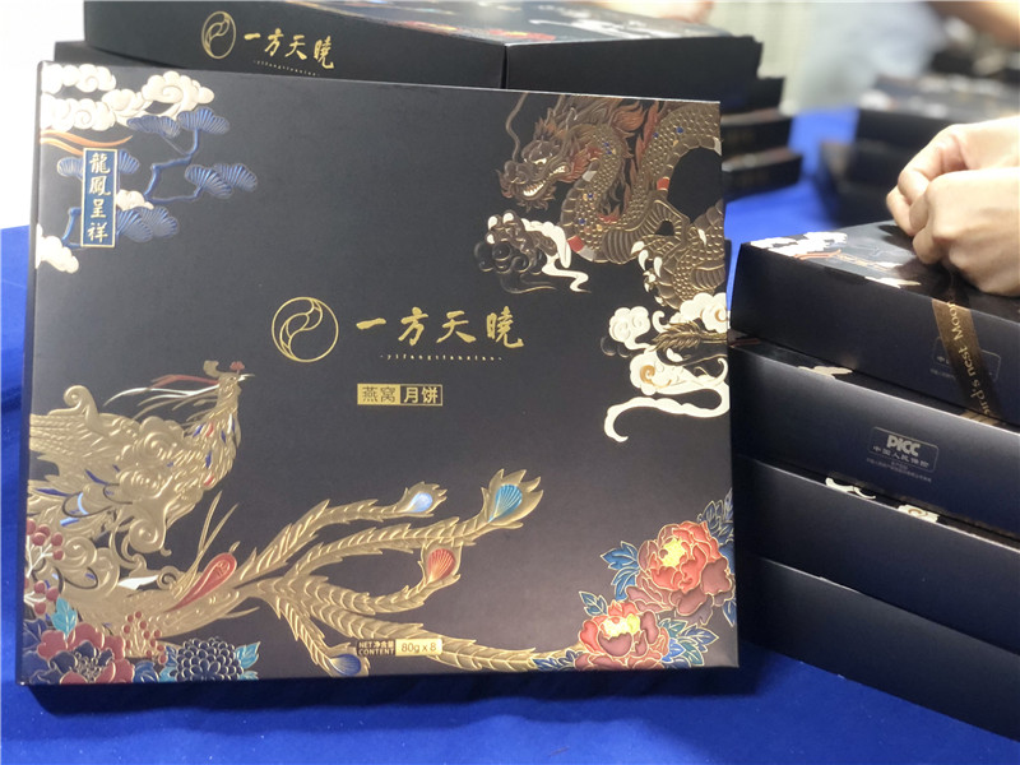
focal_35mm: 52
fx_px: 1532
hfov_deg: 36.8
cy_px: 382
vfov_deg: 28.0
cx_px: 510
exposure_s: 1/8
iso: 200
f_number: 2.4
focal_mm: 6
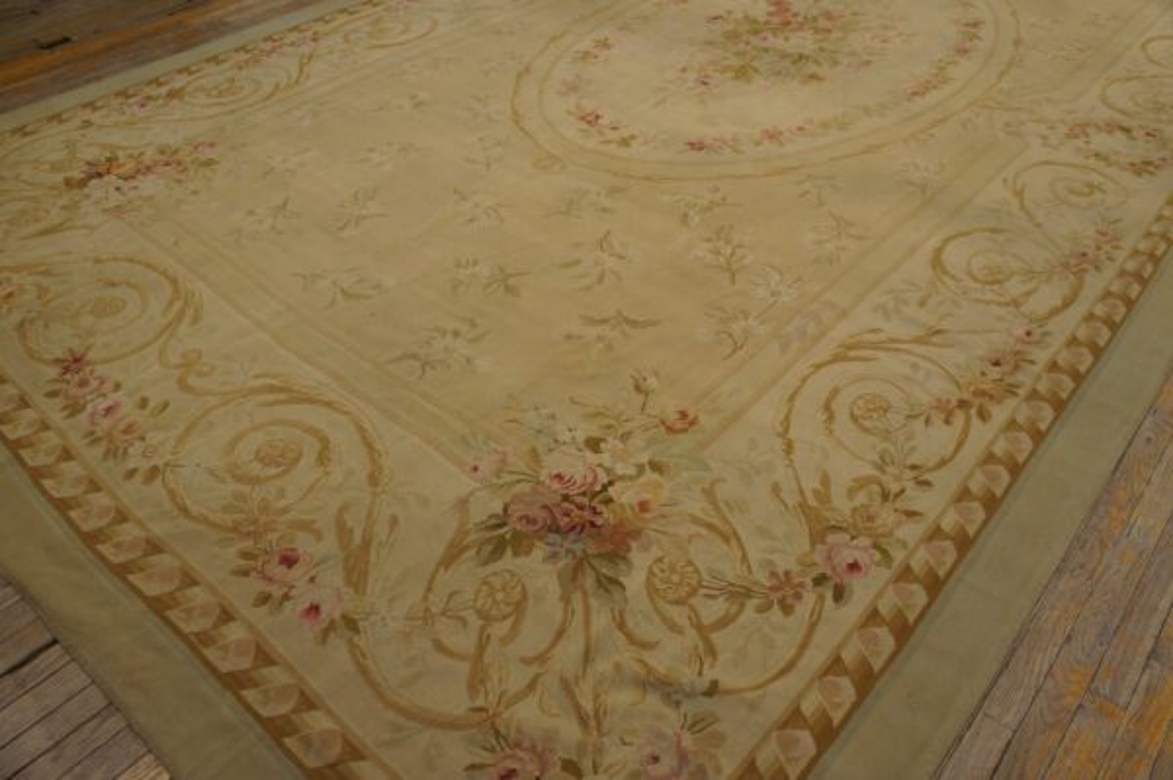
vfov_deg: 47.9
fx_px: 879
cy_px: 390
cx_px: 586
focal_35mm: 27
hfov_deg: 67.4
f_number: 4
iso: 500
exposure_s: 1/60
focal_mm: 18
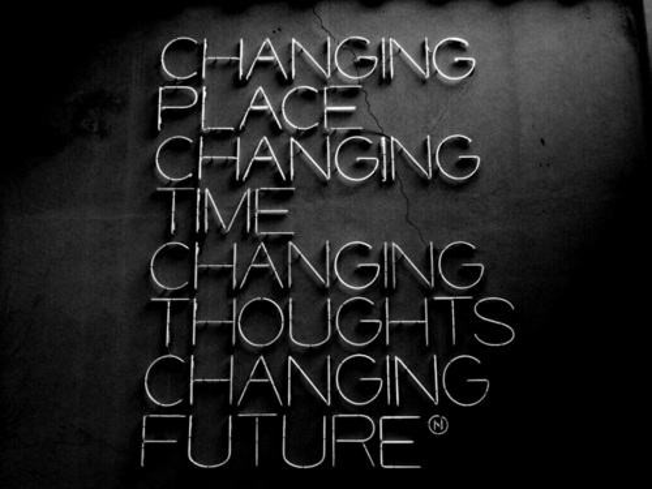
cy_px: 244
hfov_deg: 35.5
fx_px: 1017
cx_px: 326
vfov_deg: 27.0
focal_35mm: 54
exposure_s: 1/125
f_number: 4.8
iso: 80
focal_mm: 9.8
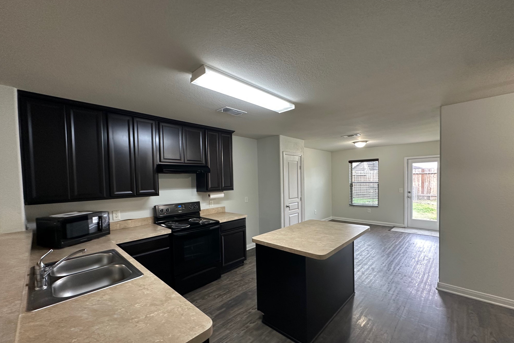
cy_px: 187
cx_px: 254
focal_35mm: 15
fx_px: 214
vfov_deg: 77.1
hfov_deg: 100.4
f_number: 2.2
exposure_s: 1/60
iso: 200
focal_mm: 2.22
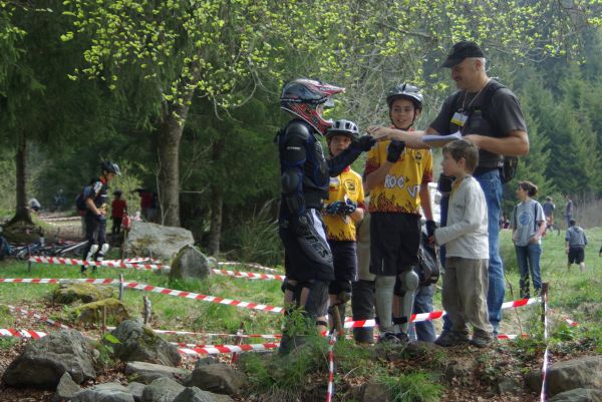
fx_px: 1456
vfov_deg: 15.7
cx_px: 301
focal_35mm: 87
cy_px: 201
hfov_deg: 23.4
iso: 100
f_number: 4.5
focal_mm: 58
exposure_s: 1/60
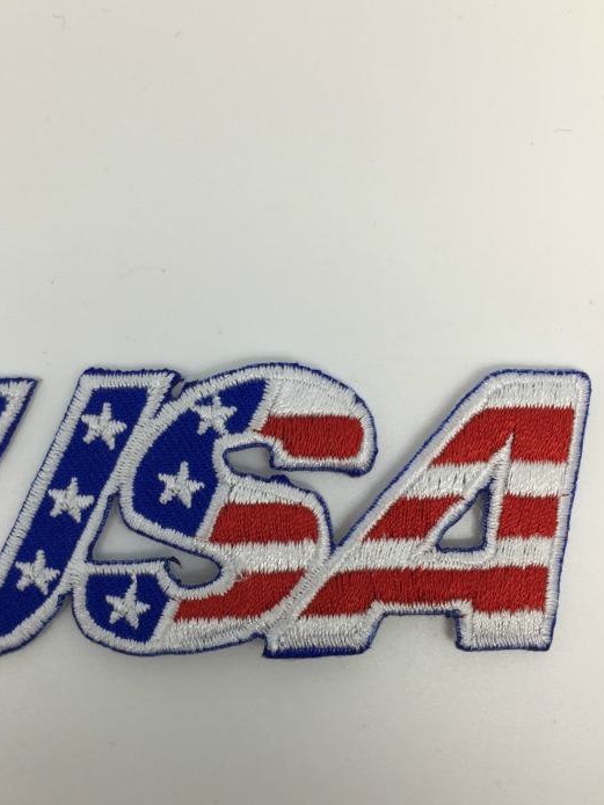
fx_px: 907
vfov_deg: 47.6
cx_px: 217
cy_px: 474
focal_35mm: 39
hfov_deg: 36.6
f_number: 2.2
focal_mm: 4.15
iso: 40
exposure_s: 1/100
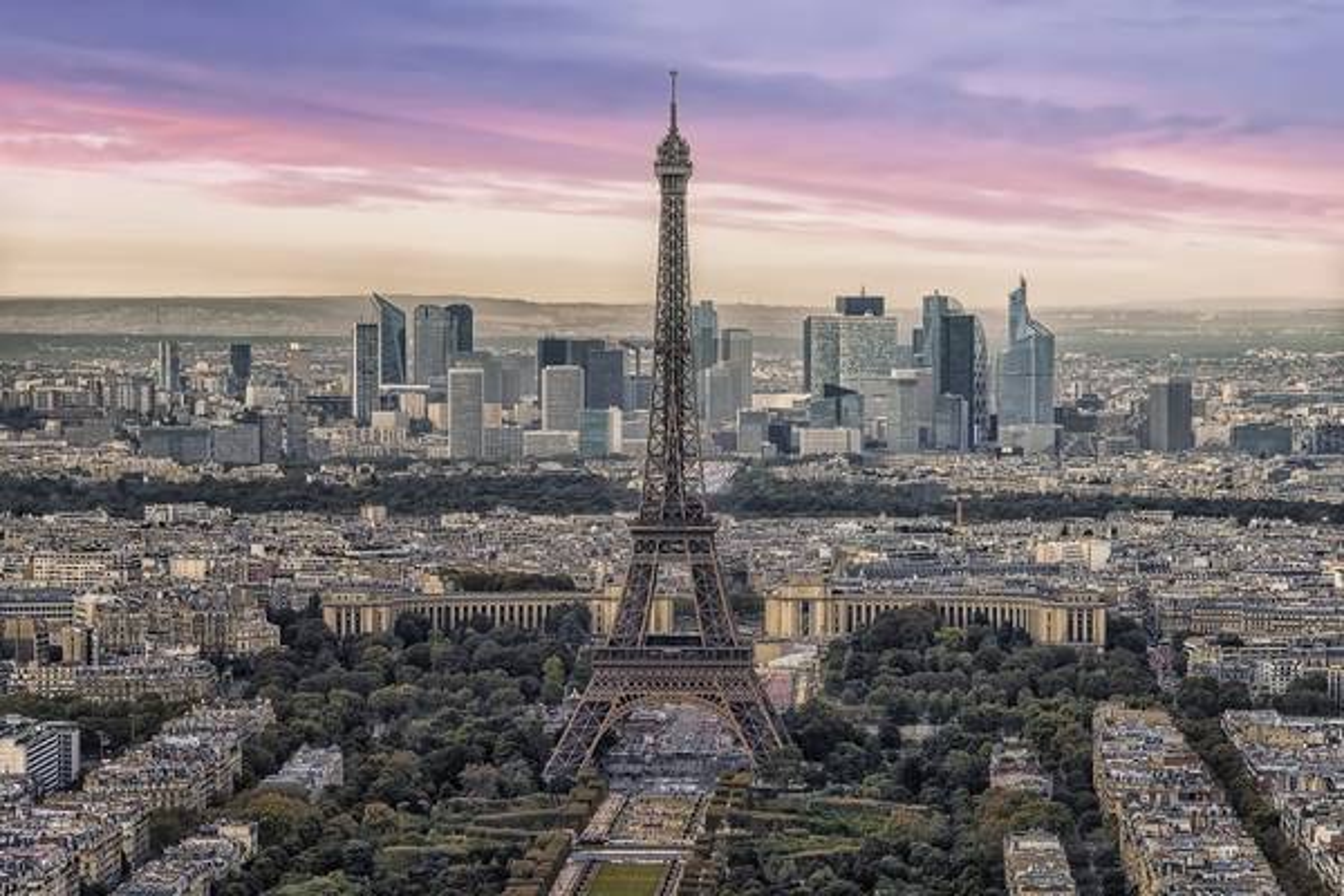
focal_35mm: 150
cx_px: 672
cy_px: 448
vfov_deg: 9.1
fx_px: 5600
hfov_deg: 13.7
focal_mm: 150
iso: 64
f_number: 8
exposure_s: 1/15
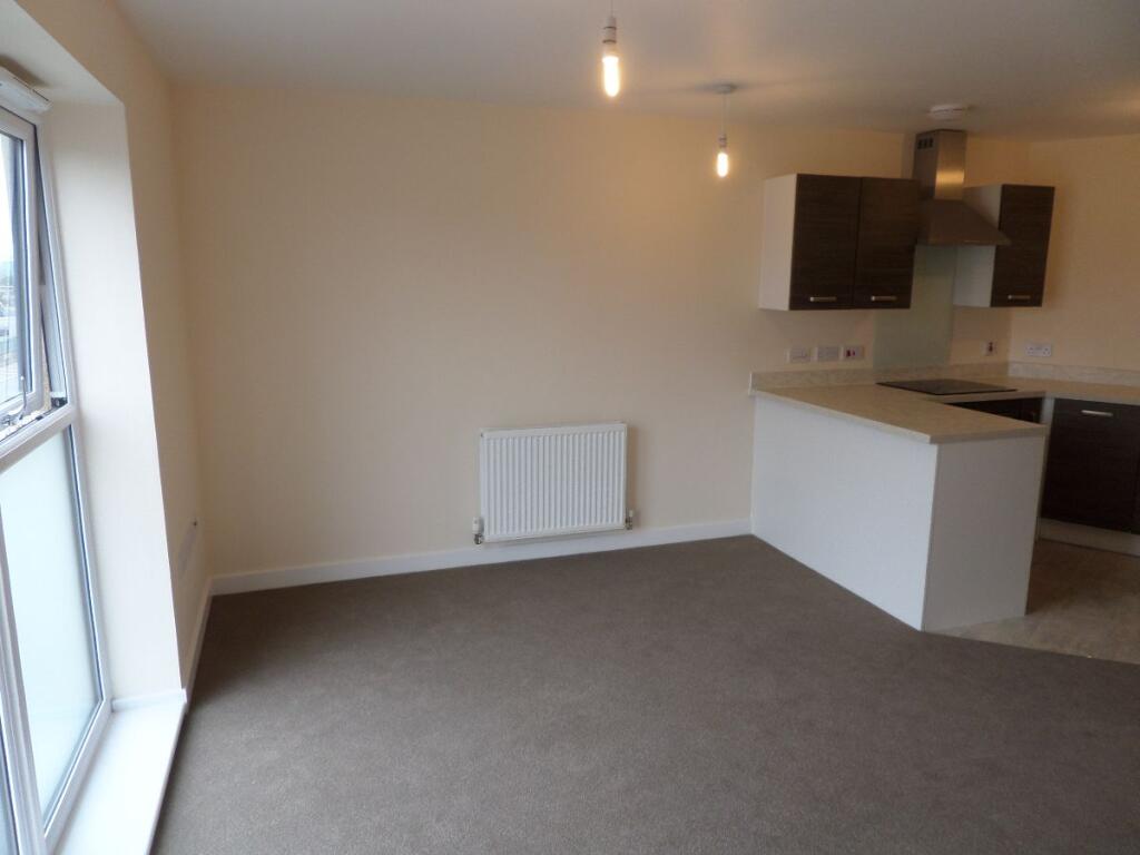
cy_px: 428
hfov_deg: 71.6
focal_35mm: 24
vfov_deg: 56.8
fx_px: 790
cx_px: 570
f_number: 3.1
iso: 80
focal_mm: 4.3
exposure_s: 1/30
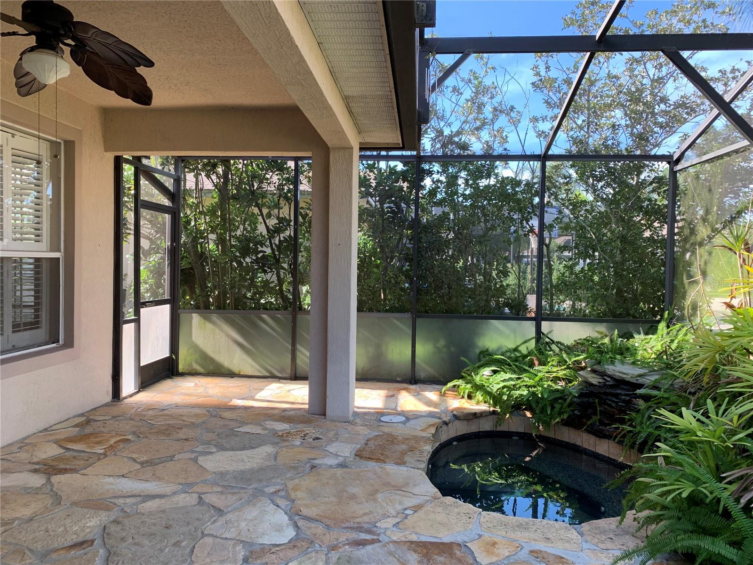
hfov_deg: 67.3
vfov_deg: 53.1
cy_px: 282
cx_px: 376
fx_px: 566
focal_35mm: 26
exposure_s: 1/122
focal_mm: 4.25
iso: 25
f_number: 1.8
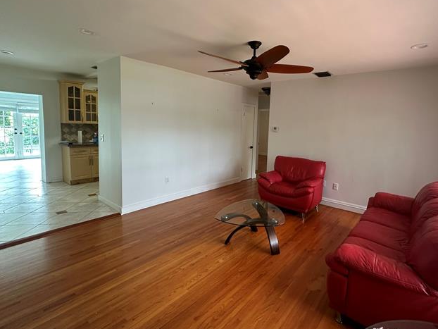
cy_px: 145
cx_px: 247
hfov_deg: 87.3
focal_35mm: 18
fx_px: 228
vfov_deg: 71.4
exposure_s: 1/99
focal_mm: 2.22
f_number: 2.2
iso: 200
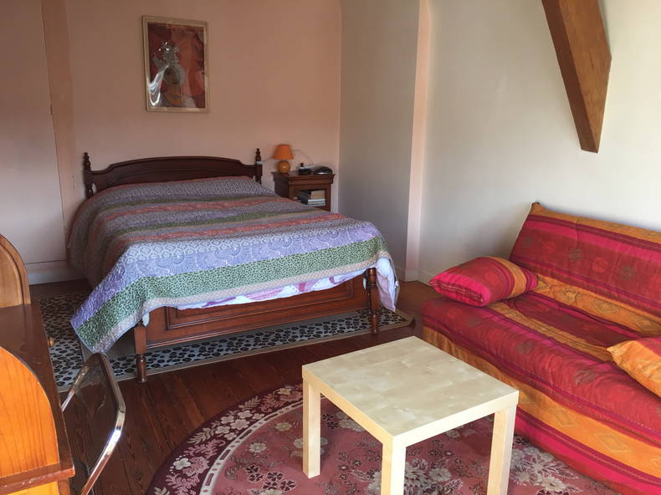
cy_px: 248
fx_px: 554
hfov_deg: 61.7
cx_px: 330
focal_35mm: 29
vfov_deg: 48.2
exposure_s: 1/17
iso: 32
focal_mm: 4.15
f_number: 2.2
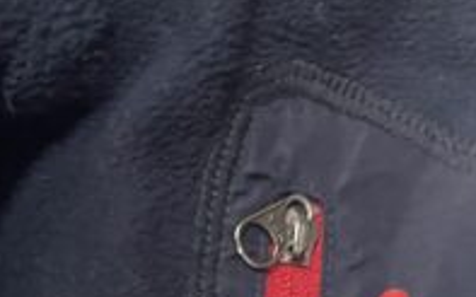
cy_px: 526
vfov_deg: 13.9
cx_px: 375
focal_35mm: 84
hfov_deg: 24.3
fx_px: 1089
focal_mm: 4.2
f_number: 1.6
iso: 400
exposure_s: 1/33
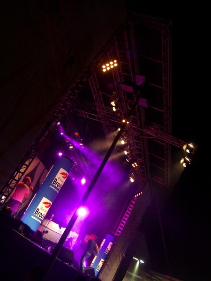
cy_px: 140
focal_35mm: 35
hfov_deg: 40.7
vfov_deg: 52.6
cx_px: 106
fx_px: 284
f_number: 2.6
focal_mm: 5.8
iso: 100
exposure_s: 1/8
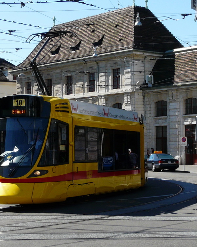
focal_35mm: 60
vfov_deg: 31.5
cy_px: 124
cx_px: 80
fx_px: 437
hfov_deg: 25.3
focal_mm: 7.5
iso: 100
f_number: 5.6
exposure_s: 1/320
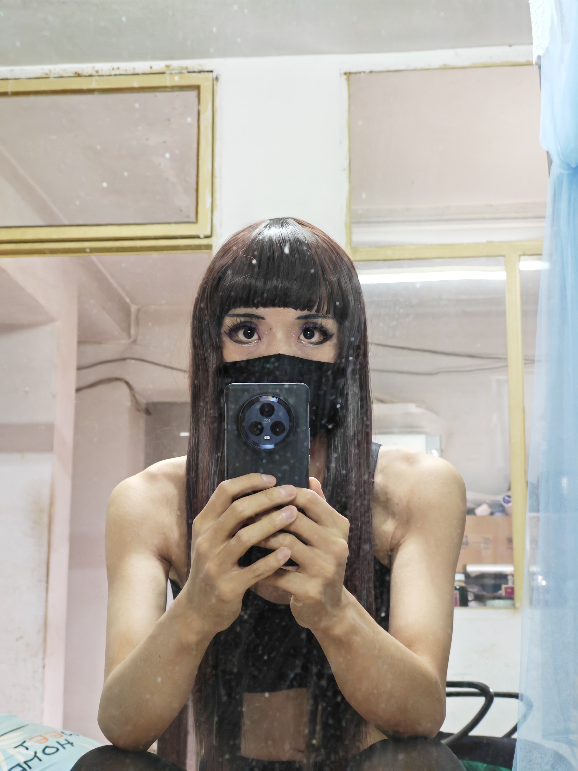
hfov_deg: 21.3
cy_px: 386
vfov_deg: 28.2
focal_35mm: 69
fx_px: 1536
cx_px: 289
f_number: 2.4
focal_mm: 8.67
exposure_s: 1/17
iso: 4000
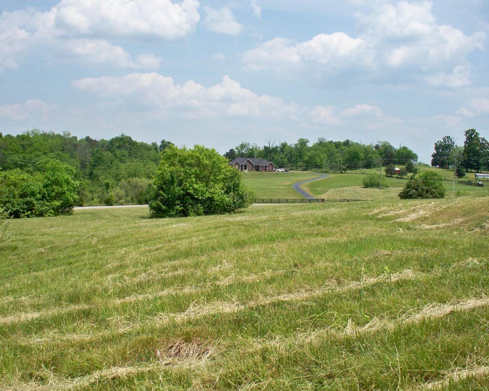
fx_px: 564
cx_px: 229
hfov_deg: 46.8
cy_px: 183
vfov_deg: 38.2
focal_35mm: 39
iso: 100
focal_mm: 7.54
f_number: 4.8
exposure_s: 1/1000
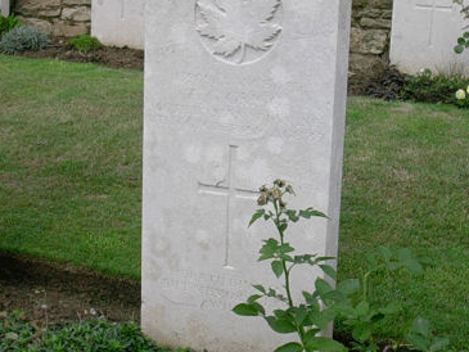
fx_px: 1003
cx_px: 216
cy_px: 157
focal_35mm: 74
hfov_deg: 26.3
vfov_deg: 19.9
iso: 70
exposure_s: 1/197
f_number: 5.8
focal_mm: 6.7
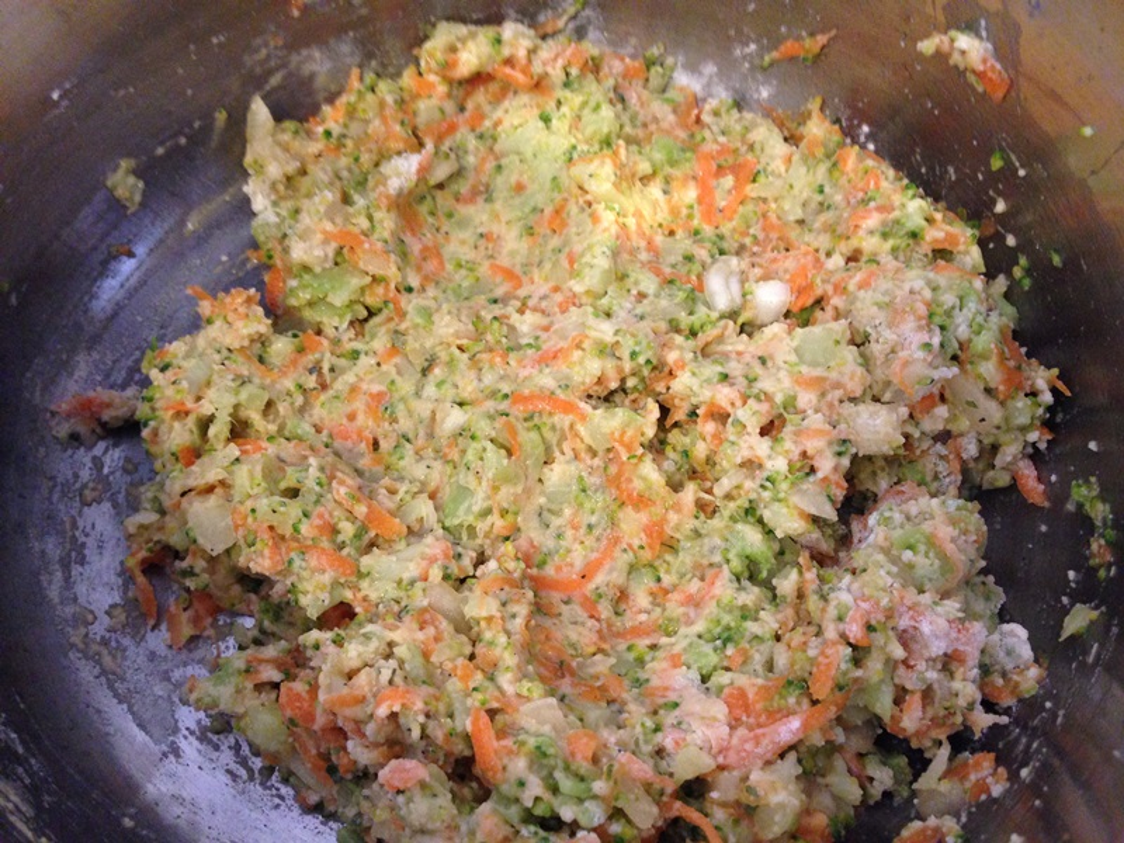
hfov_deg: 55.4
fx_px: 1072
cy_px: 422
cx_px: 562
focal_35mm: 33
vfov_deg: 42.9
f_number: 2.4
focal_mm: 4.12
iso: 250
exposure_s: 1/20
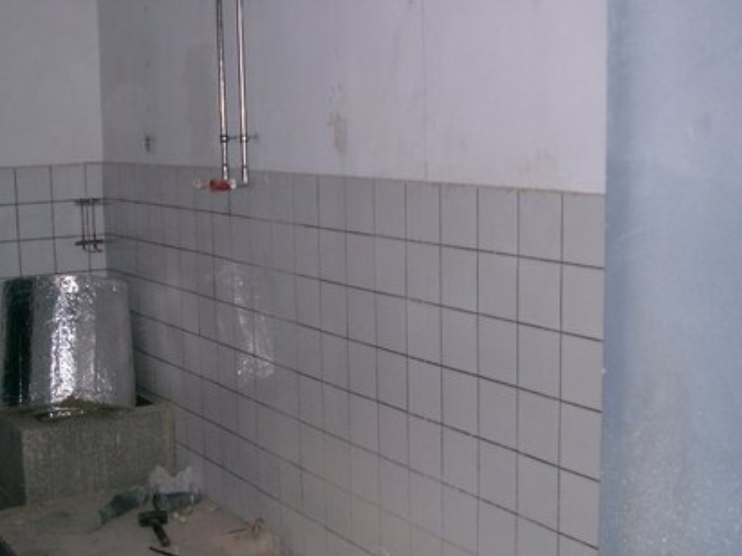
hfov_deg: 35.4
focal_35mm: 54
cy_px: 327
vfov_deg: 27.0
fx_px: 1157
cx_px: 301
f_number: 2.6
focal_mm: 7.6
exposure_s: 1/60
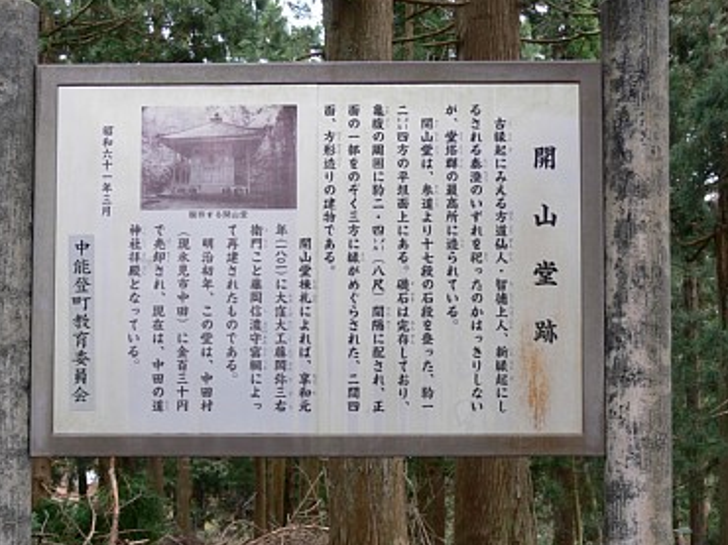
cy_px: 289
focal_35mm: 53
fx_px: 1114
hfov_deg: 36.2
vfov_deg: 27.5
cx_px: 346
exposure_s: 1/50
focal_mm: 10.3
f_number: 3.2
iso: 80
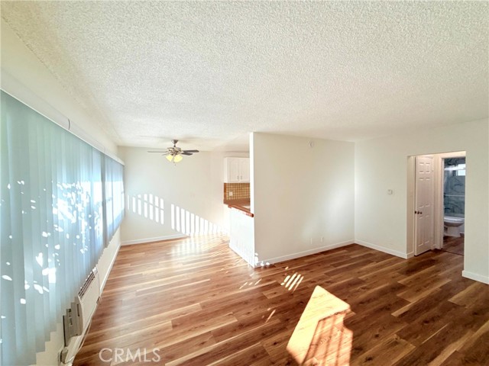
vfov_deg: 85.7
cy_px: 183
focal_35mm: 14
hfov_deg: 102.1
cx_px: 244
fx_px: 198
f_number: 2.2
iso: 64
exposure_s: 1/273
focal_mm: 2.22
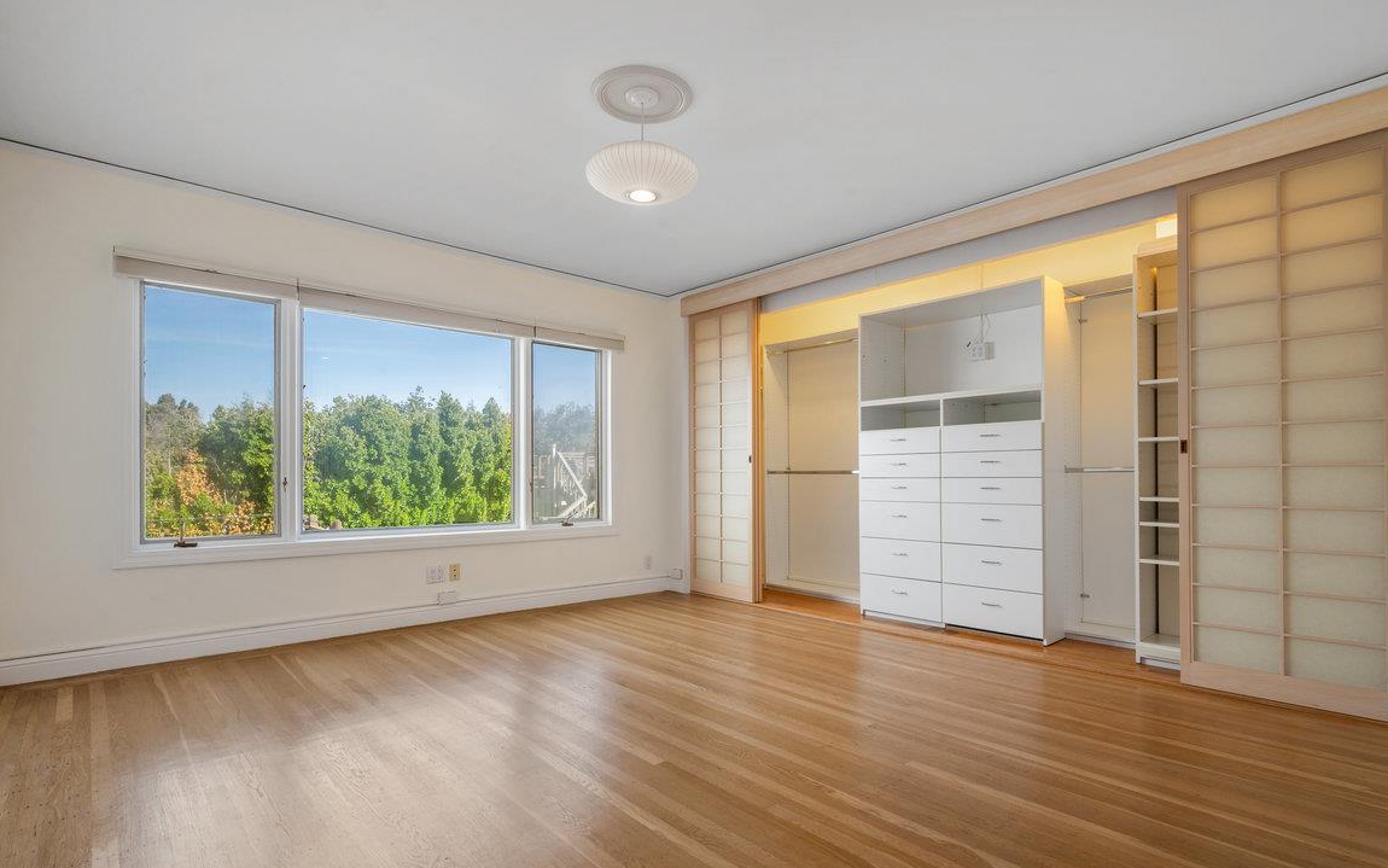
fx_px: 663
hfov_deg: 92.6
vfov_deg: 66.2
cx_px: 717
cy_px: 479
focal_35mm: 18
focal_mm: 16.5
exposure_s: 1/30
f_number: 9
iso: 400
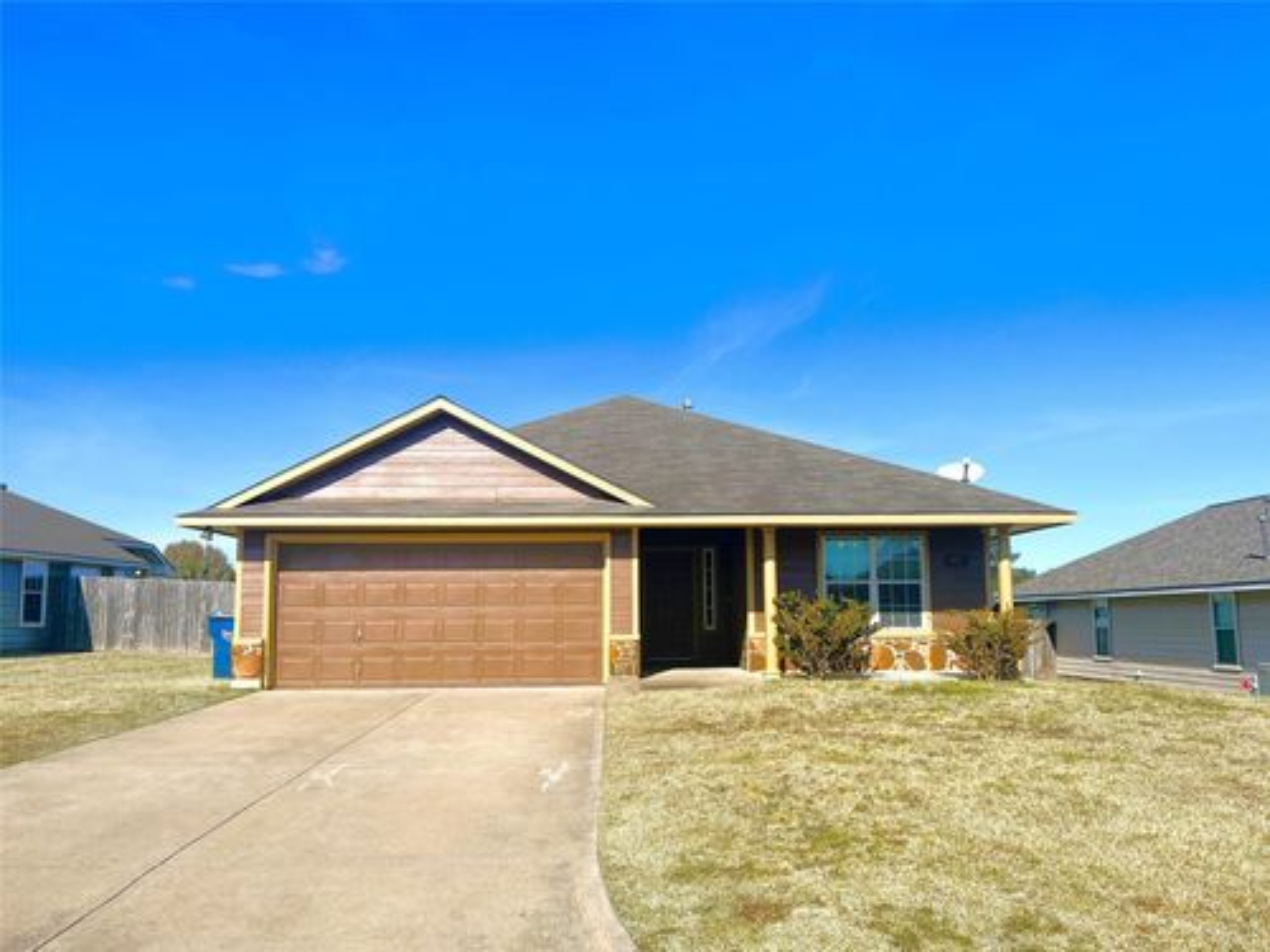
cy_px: 476
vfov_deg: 53.1
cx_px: 635
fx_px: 954
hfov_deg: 67.3
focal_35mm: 26
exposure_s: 1/6211
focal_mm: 5.7
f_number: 1.5
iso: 50
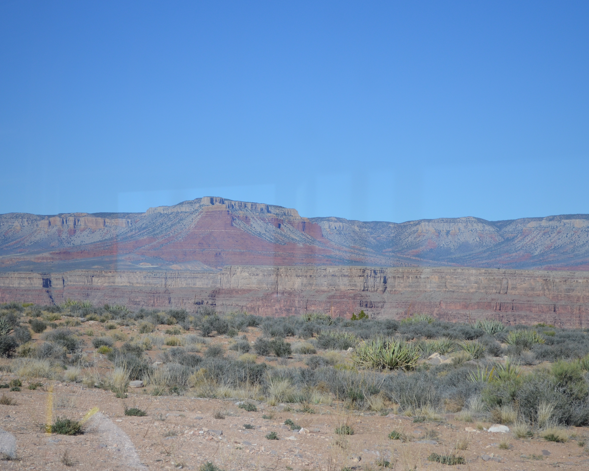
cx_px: 250
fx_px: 1586
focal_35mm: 91
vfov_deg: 16.9
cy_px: 226
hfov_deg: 21.0
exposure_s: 1/1600
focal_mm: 50
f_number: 6.3
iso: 400
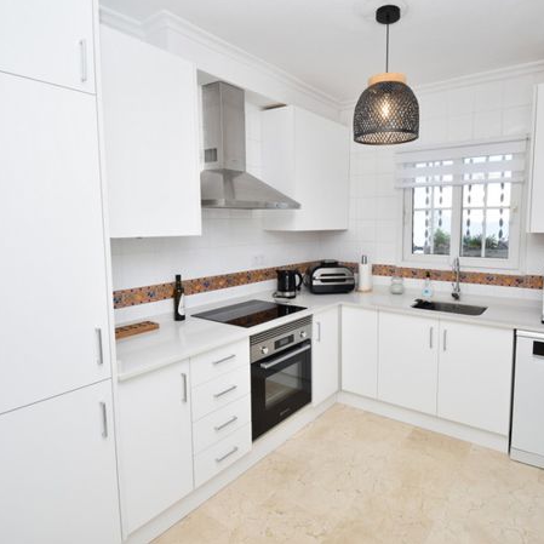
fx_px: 356
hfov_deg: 74.0
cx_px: 325
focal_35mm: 20
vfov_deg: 74.8
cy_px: 260
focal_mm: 10
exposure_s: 1/250
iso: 560
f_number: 4.5
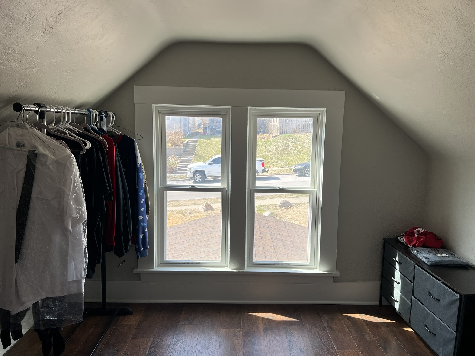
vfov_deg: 53.1
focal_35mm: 26
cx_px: 238
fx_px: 357
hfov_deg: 67.3
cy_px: 178
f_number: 1.5
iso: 50
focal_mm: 5.7
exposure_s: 1/344
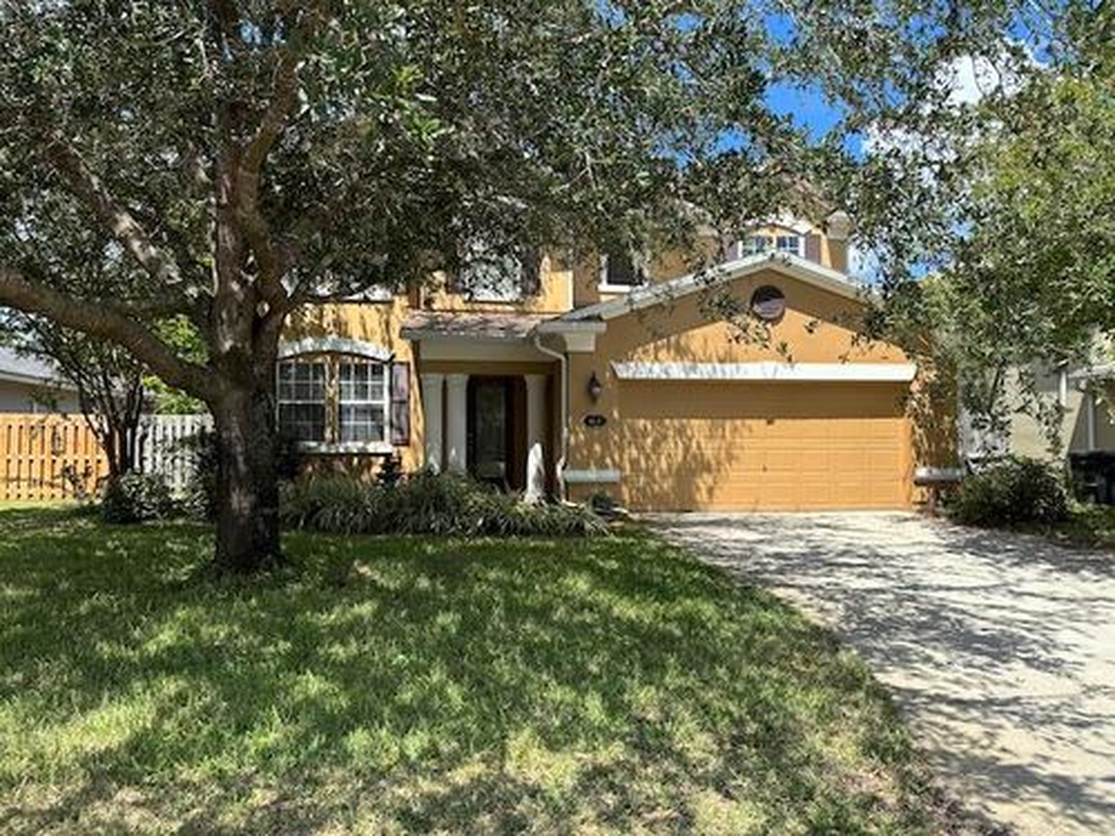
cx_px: 558
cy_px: 418
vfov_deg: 53.1
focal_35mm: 26
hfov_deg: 67.3
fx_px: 837
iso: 50
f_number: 1.6
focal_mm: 5.96
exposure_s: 1/1295
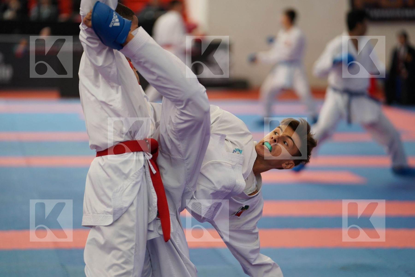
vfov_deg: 8.0
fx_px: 1971
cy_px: 138
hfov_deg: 12.0
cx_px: 208
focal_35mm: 171
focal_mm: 171
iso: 1600
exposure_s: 1/1000
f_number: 2.8
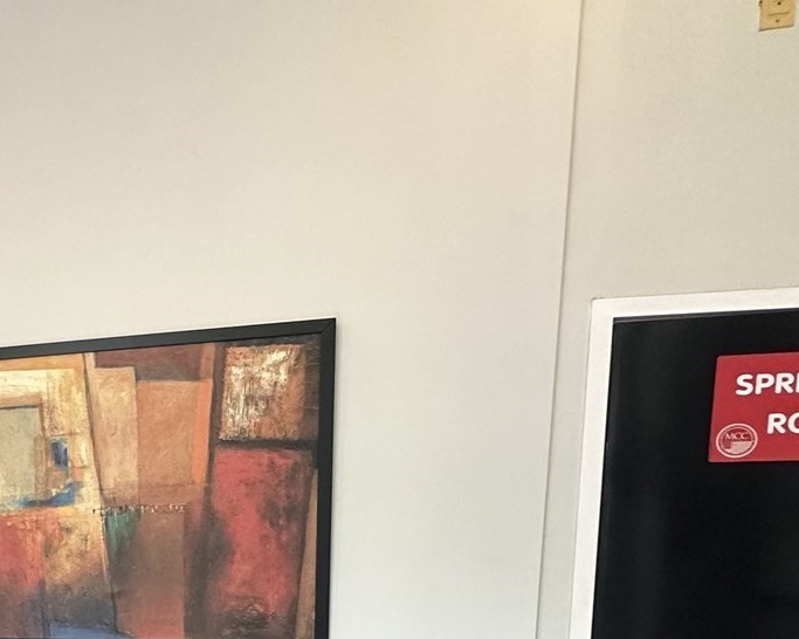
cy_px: 635
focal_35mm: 41
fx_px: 969
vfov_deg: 33.4
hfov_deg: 37.0
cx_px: -97
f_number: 2.2
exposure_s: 1/60
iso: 200
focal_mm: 2.22
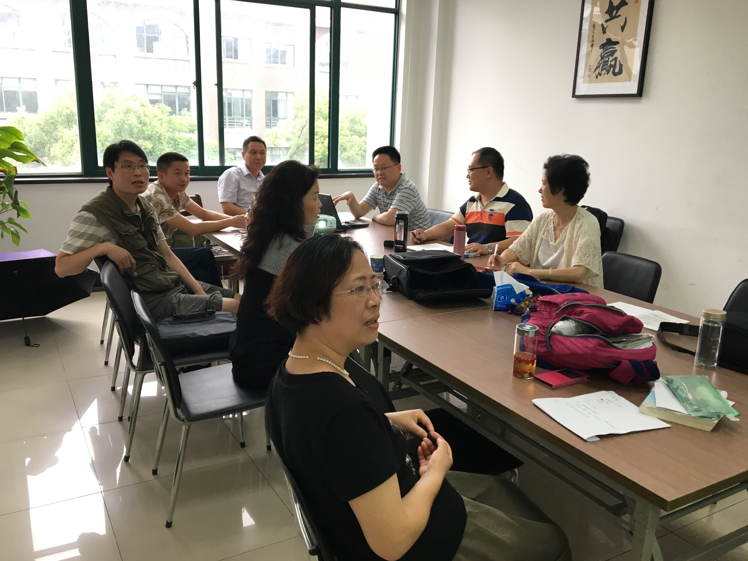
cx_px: 365
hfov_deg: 60.0
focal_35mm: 30
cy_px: 279
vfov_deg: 46.8
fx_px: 648
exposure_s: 1/33
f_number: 2.2
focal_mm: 4.15
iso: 40
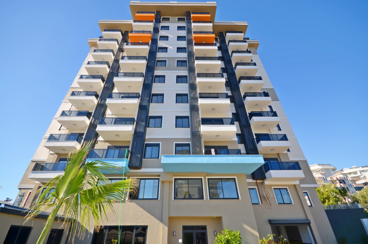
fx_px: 153
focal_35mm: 15
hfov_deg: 100.5
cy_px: 122
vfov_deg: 77.1
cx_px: 184
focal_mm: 10
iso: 100
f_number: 7.1
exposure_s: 1/200
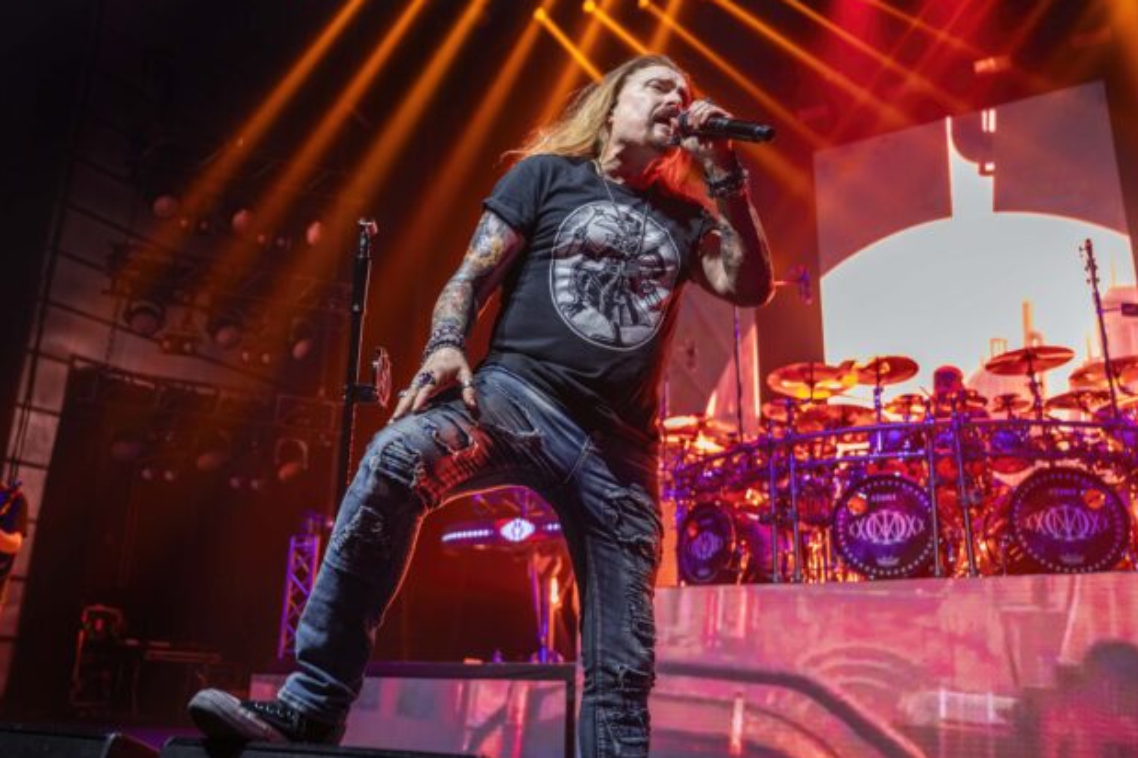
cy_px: 377
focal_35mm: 31
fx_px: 979
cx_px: 552
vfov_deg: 42.3
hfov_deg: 60.3
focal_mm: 30
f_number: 2.8
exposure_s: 1/250
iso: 2200
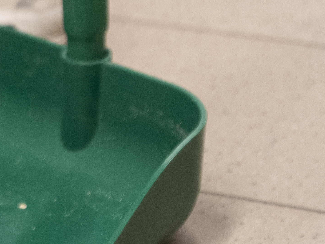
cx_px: -260
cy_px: -38
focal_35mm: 208
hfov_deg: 9.1
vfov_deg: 7.1
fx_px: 1953
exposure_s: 1/125
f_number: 4
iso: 800
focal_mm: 45.7
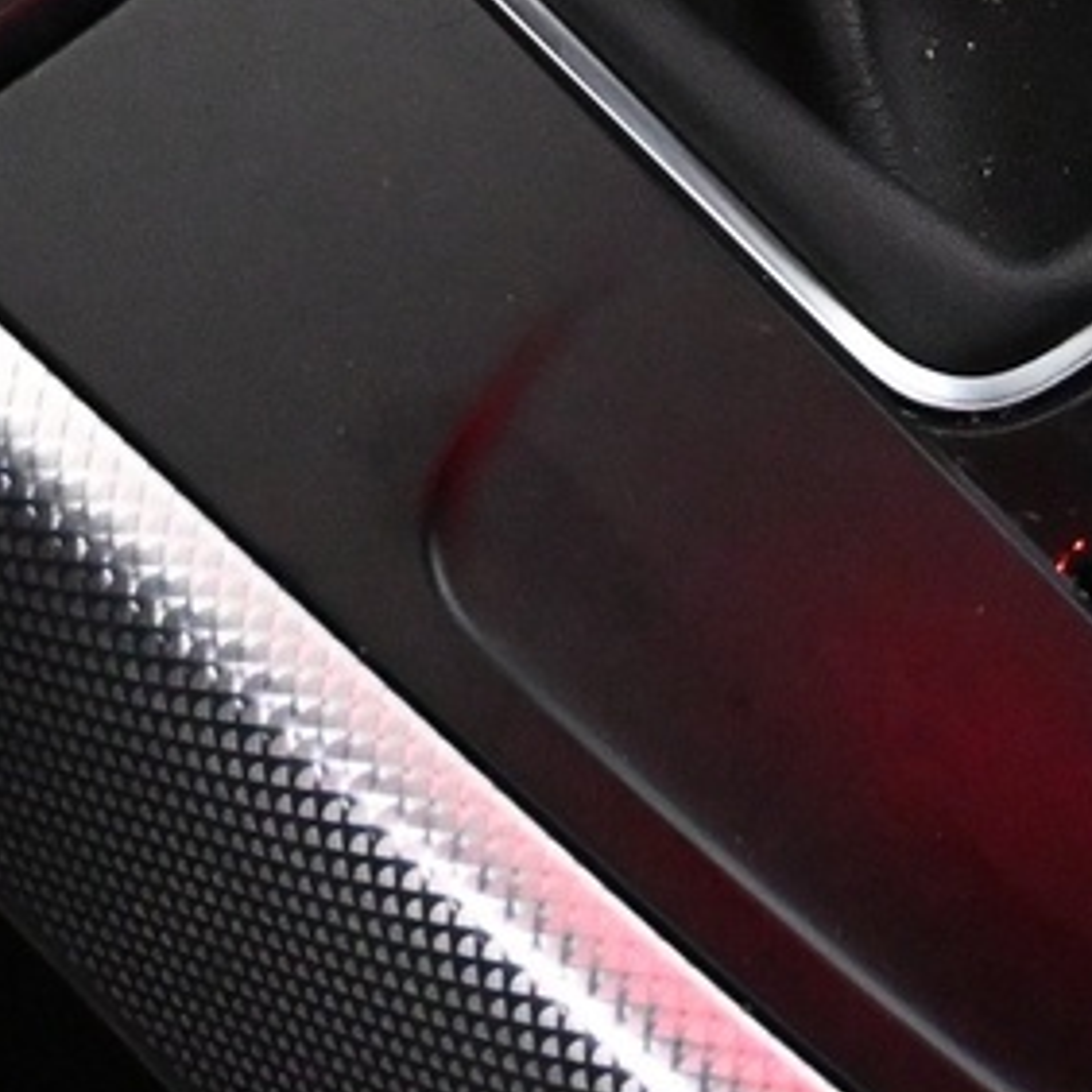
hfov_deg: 10.6
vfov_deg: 10.4
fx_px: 5877
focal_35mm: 165
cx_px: 825
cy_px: -236
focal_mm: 22.5
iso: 5600
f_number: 4
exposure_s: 1/60
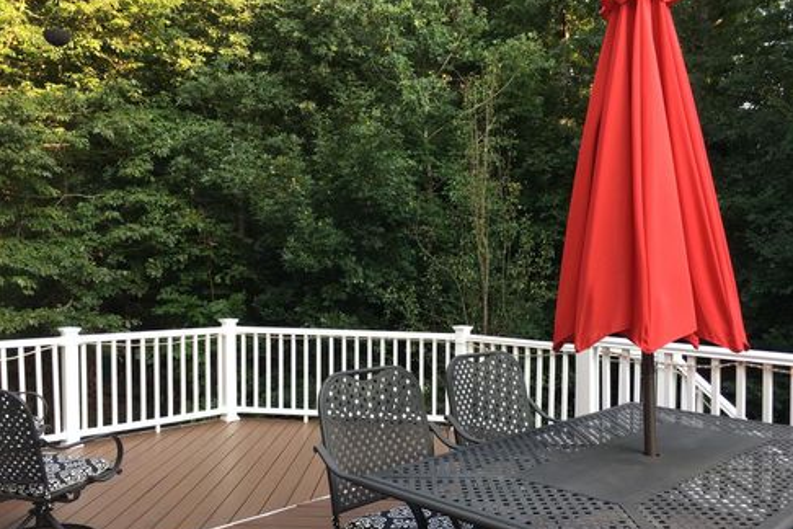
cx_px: 406
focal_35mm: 31
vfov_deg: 42.2
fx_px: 683
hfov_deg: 60.3
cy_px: 300
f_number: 2.2
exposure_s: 1/120
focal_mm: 4.15
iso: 32
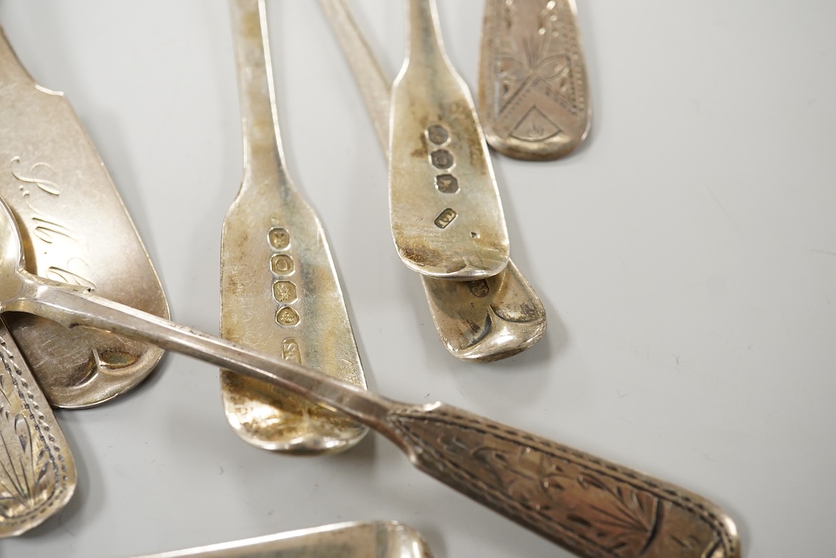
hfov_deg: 43.6
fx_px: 1045
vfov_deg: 29.9
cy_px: 279
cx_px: 418
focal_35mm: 45
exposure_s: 1/200
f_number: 8
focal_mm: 30
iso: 2500
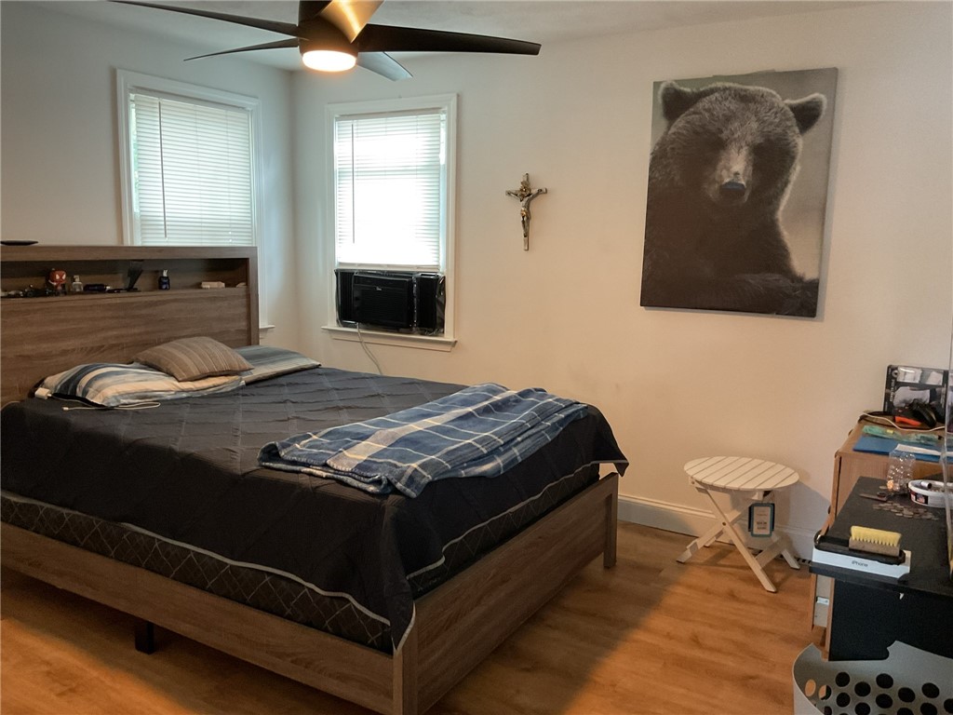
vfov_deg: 48.2
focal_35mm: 29
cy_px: 358
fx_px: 798
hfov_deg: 61.7
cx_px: 476
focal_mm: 3
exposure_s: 1/25
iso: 250
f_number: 1.8
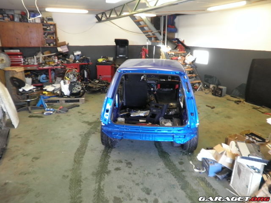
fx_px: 204
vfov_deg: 53.1
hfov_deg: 67.3
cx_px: 136
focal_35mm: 26
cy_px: 102
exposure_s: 1/15
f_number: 2.6
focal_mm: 4.65
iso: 160
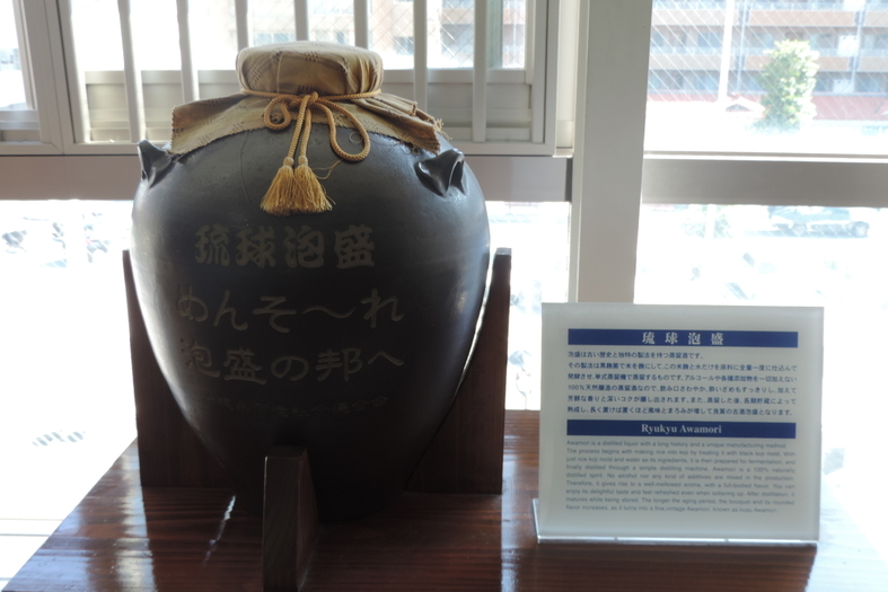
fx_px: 913
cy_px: 332
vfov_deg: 35.9
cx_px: 448
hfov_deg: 51.9
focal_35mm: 37
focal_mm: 6.2
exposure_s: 1/50
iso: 80
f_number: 3.3
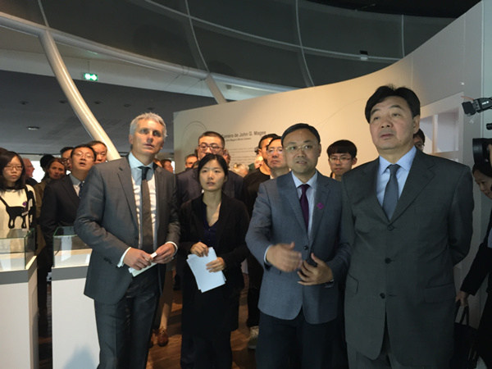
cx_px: 246
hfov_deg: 61.7
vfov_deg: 48.2
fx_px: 412
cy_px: 184
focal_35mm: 29
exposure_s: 1/33
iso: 125
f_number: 2.2
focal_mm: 4.15
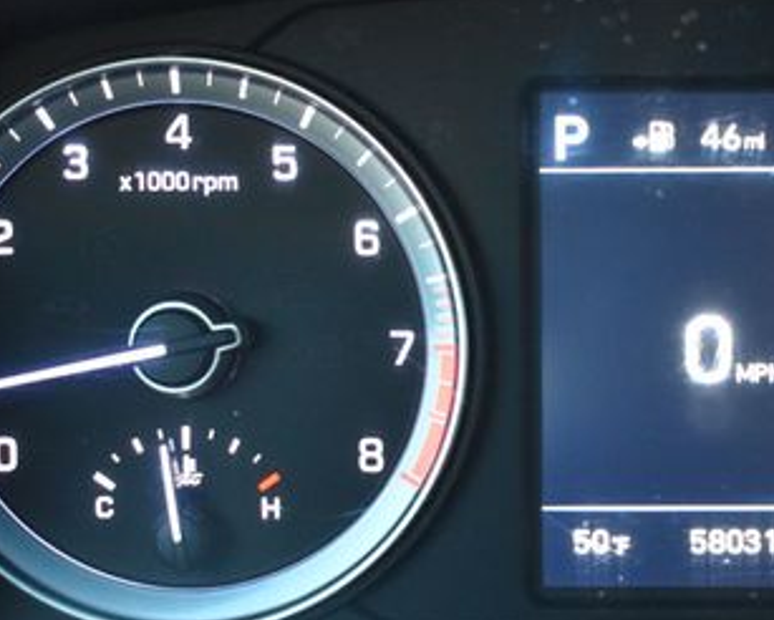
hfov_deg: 21.2
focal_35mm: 88
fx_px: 2017
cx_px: 701
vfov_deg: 17.4
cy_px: 401
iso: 3200
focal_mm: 30
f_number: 4.2
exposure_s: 1/20
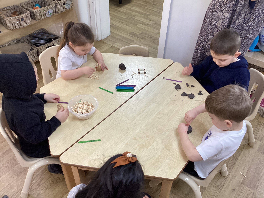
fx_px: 236
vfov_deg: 45.4
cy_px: 99
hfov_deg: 58.4
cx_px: 132
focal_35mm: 31
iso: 100
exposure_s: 1/50
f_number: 2.4
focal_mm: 3.3
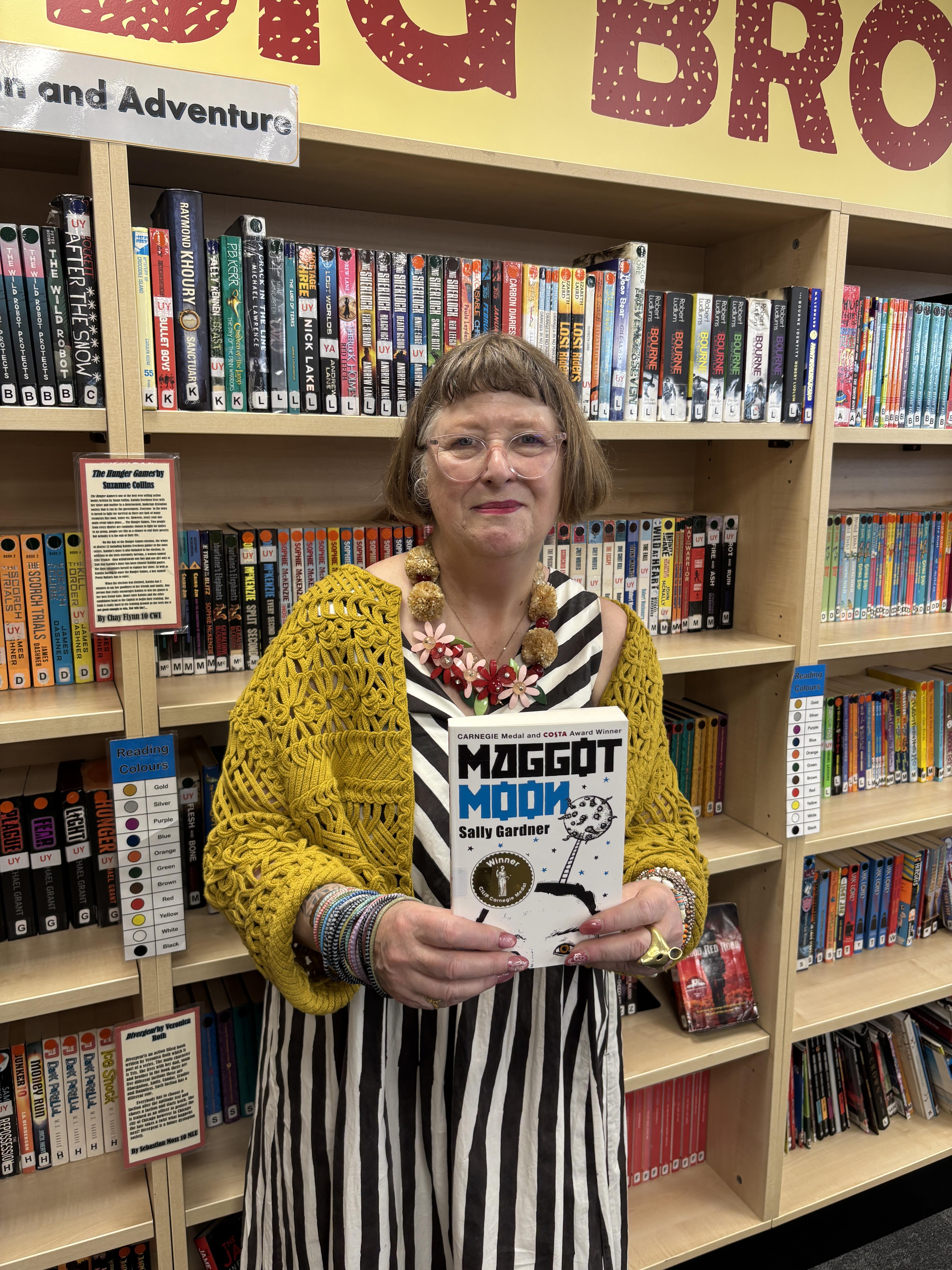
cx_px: 476
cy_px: 635
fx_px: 953
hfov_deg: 53.1
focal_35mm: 26
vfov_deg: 67.3
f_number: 1.6
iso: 64
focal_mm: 5.96
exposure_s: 1/50
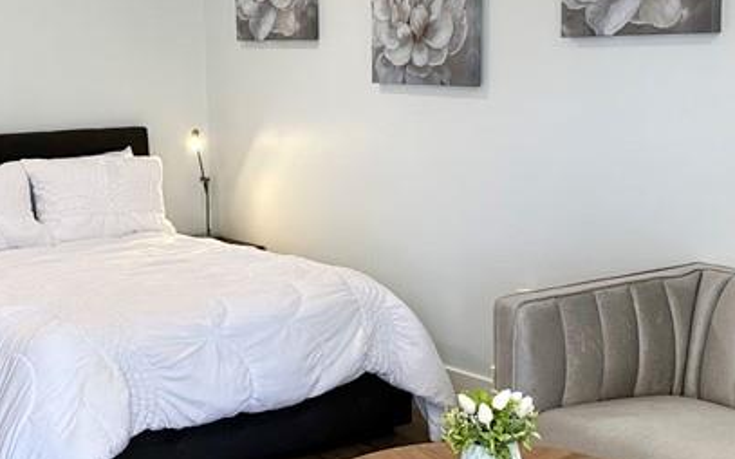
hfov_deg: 32.0
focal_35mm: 64
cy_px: 239
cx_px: 336
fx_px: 1281
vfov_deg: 20.3
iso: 125
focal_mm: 6.86
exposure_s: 1/120
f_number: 1.78
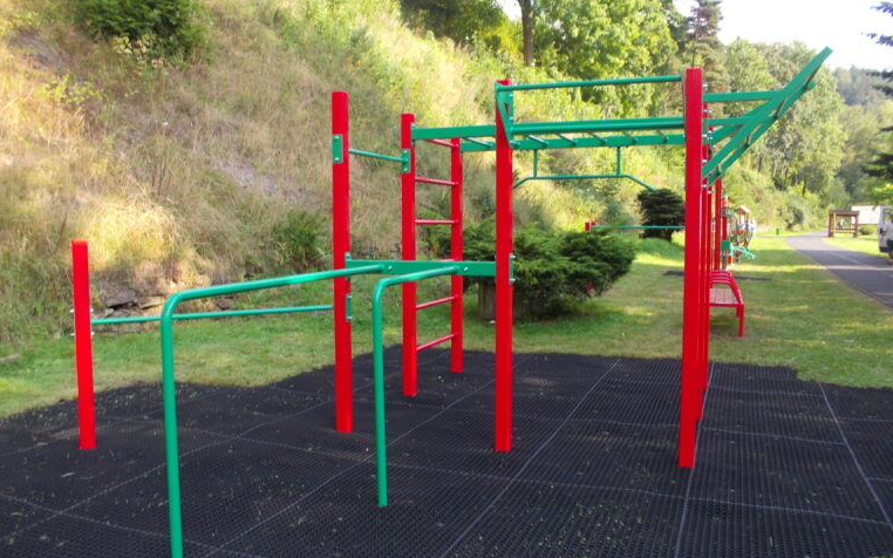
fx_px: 754
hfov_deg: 61.2
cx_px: 445
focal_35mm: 31
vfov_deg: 40.6
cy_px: 279
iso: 80
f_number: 3.3
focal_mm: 4.1
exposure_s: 1/100
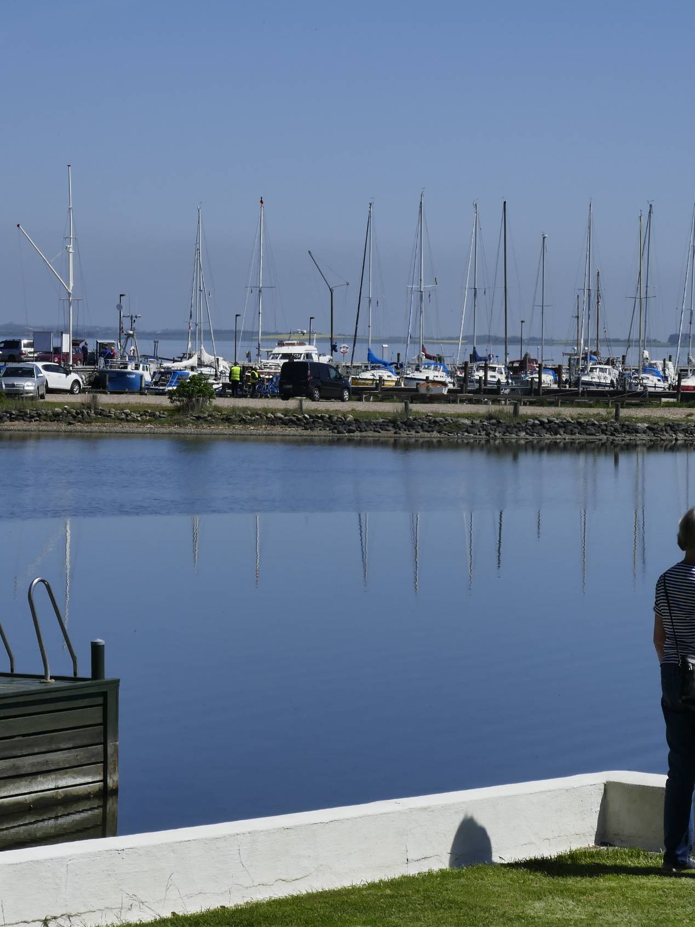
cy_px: 464
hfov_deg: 11.6
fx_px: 3427
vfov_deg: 15.4
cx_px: 456
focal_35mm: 128
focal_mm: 31.9
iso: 125
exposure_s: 1/640
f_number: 8
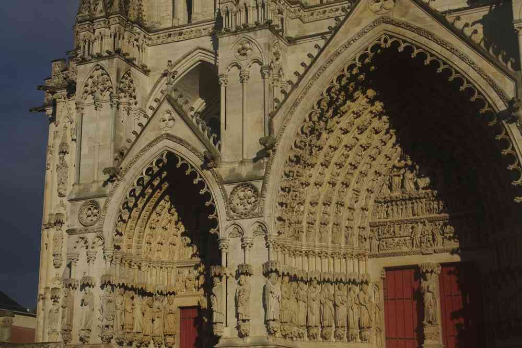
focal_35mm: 60
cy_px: 174
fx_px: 870
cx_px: 261
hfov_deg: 33.4
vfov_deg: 22.6
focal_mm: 40
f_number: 11
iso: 100
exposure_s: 1/200
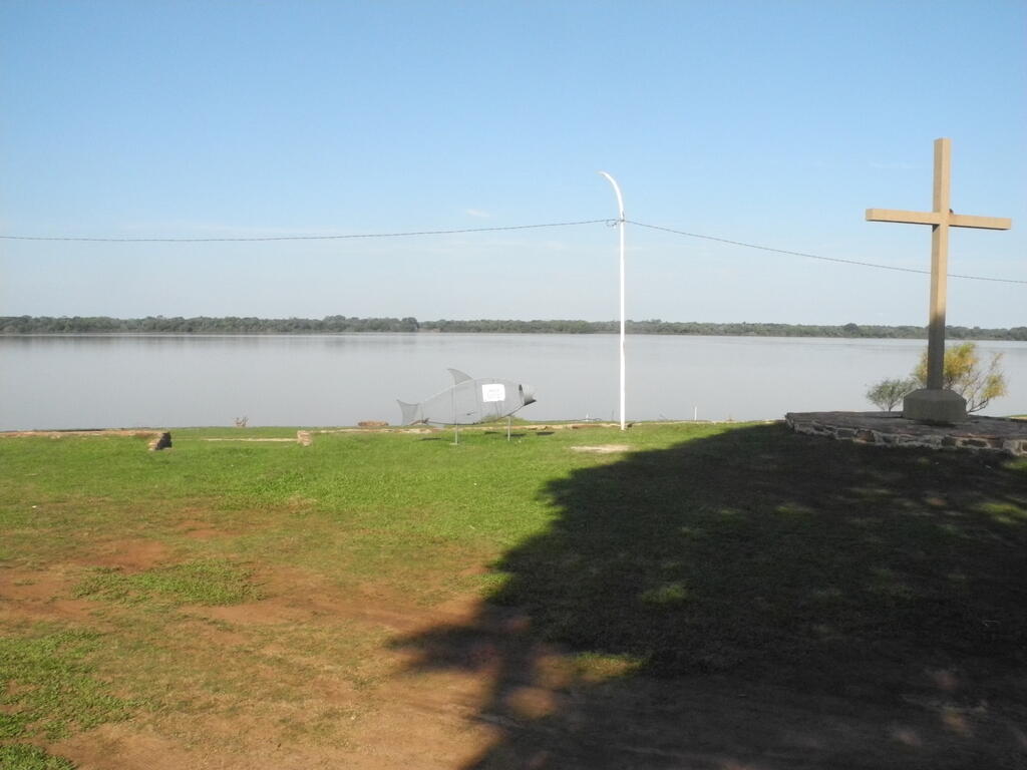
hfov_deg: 63.4
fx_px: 831
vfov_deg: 49.7
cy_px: 385
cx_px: 514
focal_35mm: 28
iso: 800
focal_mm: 6
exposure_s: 1/2000
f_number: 6.3
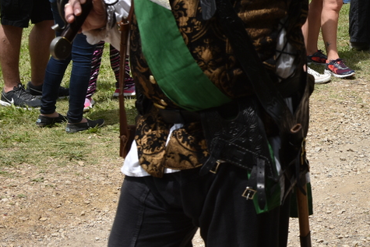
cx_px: 419
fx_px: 1275
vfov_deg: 11.0
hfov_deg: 16.0
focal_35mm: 124
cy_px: 33
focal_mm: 46
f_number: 9
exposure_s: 1/320
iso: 100
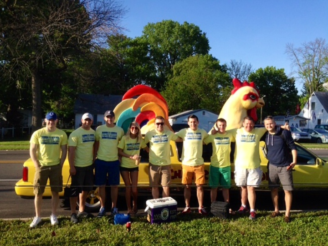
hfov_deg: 55.4
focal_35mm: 33
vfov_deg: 42.9
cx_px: 164
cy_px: 123
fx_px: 313
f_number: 2.4
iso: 50
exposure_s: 1/985
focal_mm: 4.12
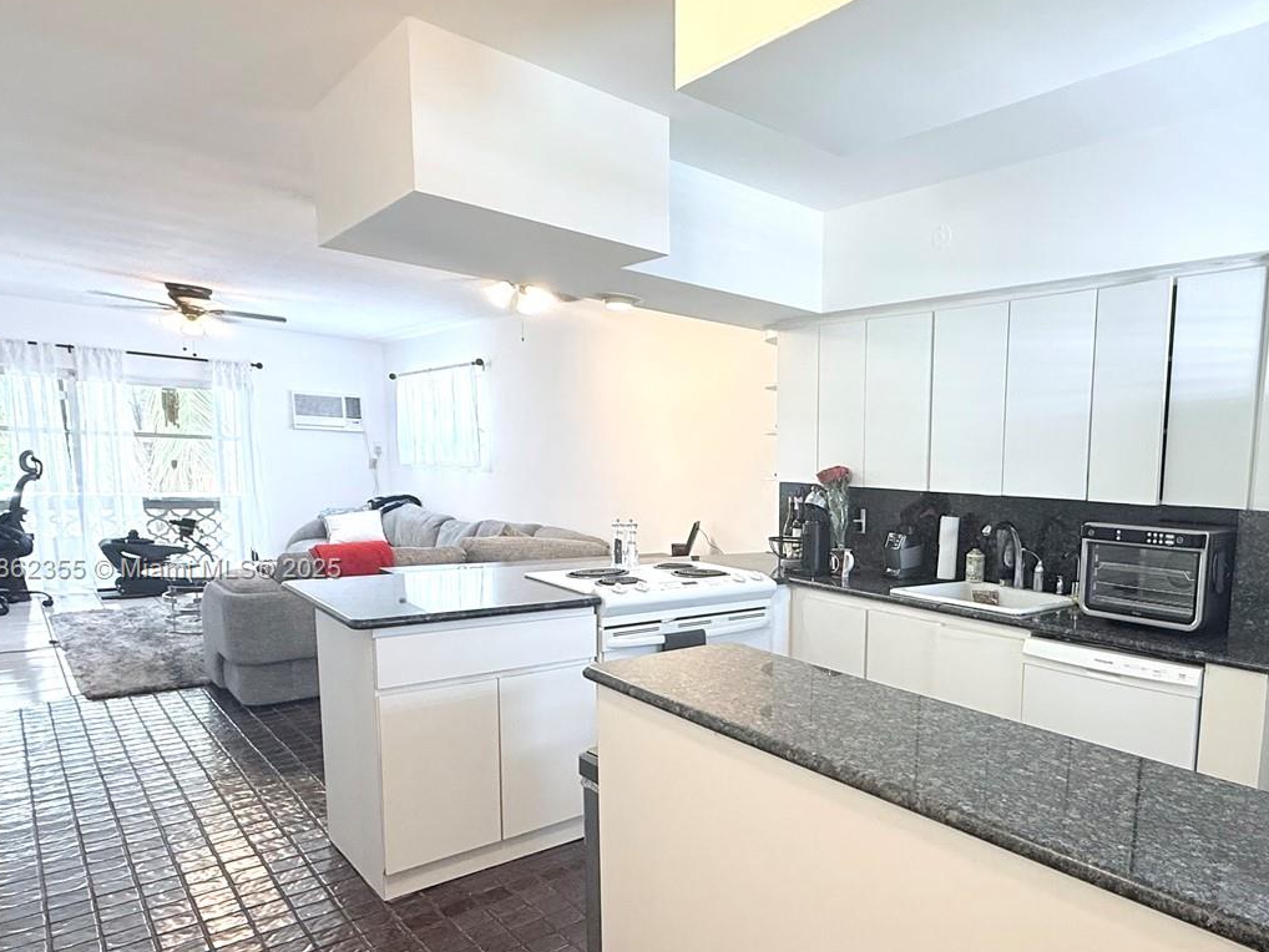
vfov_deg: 60.6
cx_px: 940
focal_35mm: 22
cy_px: 571
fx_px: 807
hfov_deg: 71.6
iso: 200
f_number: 2.2
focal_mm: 2.22
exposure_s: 1/60
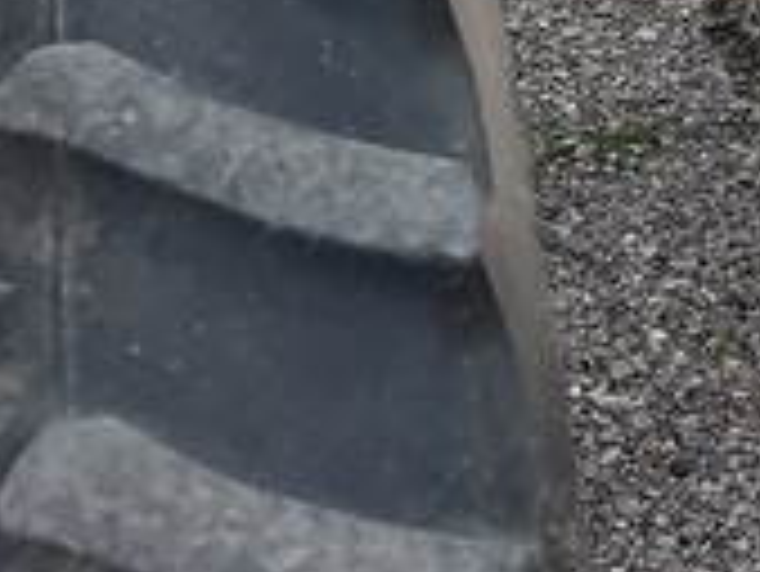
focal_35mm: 123
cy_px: -698
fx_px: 2702
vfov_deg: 10.7
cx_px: 1507
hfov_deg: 13.7
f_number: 1.6
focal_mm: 5.1
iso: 50
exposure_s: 1/2062
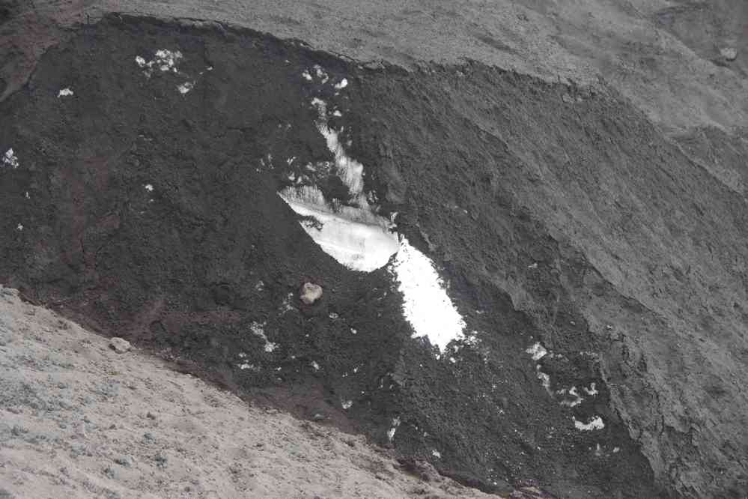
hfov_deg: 23.4
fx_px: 1808
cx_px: 374
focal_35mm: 87
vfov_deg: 15.7
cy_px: 250
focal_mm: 57.5
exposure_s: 1/100
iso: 800
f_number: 8
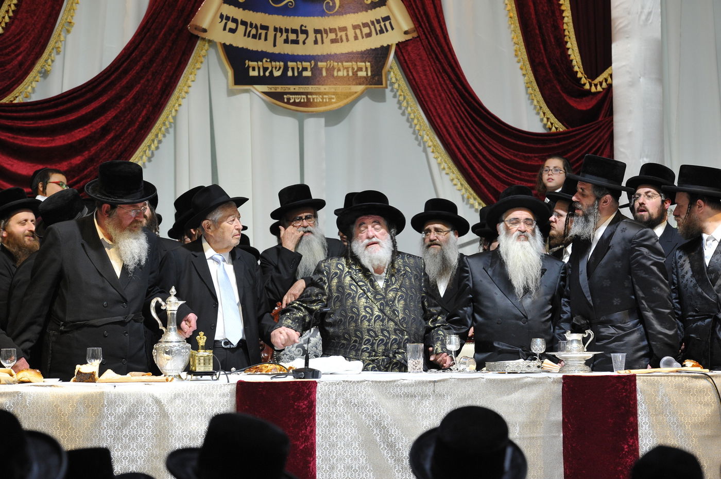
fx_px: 2201
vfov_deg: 12.4
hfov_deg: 18.6
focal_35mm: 110
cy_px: 240
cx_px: 360
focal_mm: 110
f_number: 5
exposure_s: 1/160
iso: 1600
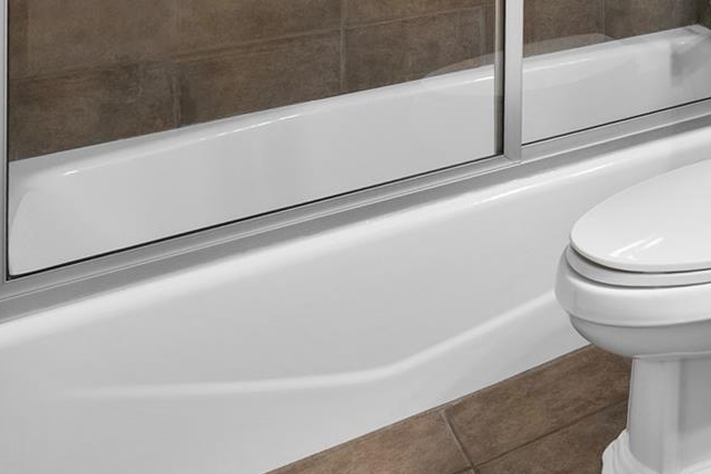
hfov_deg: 30.6
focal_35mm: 51
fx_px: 1007
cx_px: 923
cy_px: -252
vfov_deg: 21.7
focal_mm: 16
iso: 250
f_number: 8
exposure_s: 1
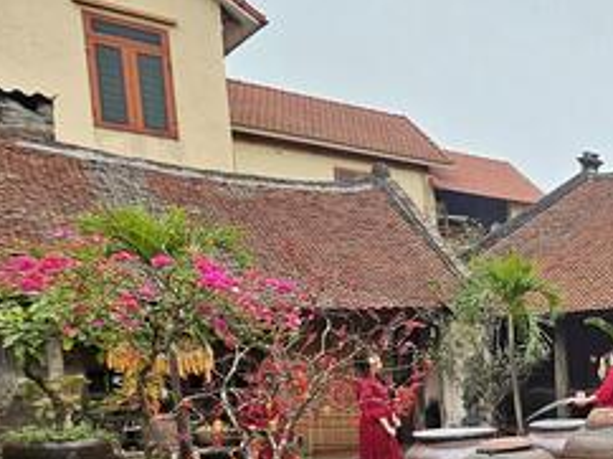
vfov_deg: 30.8
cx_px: 874
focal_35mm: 43
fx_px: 761
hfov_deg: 30.0
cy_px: 472
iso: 64
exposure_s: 1/100
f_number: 2.2
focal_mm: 1.74
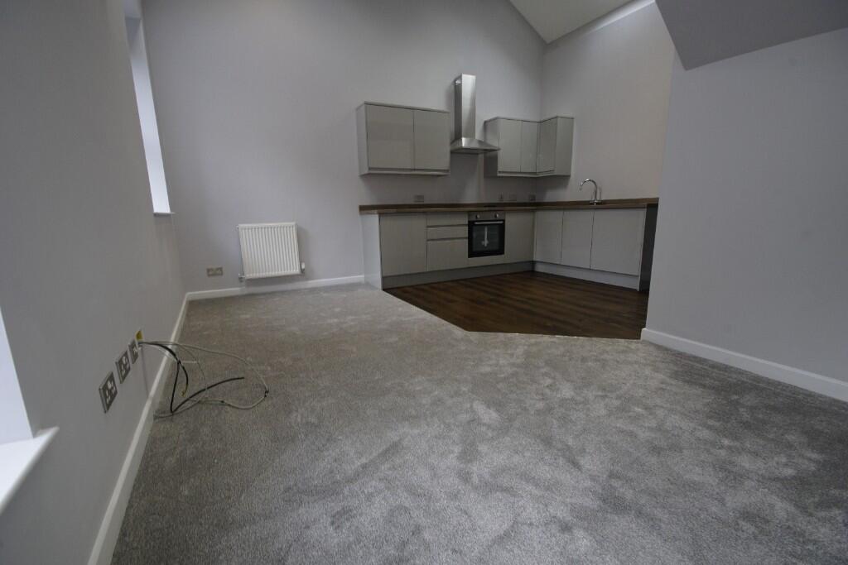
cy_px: 282
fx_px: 353
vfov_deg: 77.3
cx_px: 424
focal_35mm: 15
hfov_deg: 100.4
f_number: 11
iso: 250
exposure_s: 1/10
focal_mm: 10
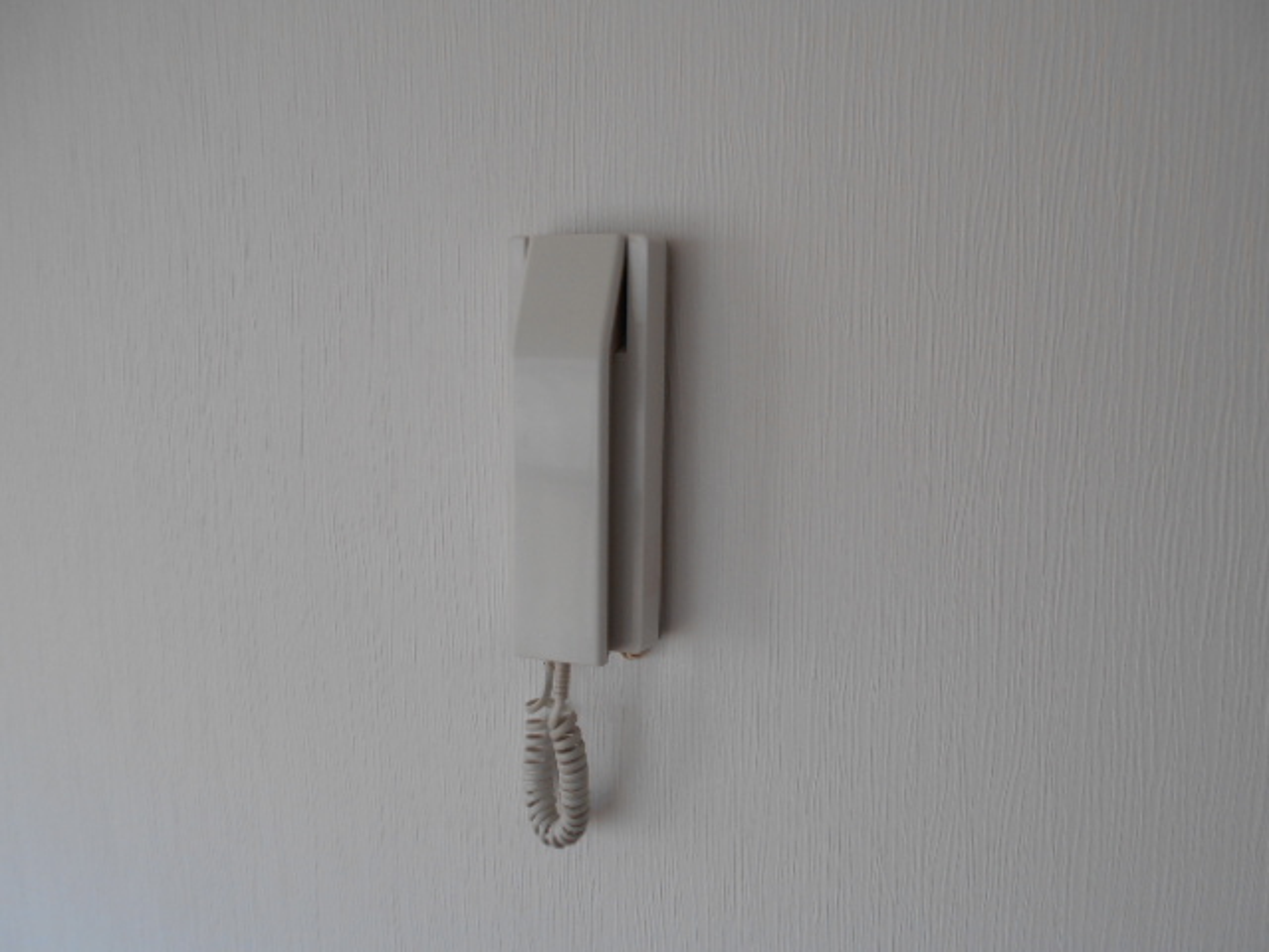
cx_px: 634
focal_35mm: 26
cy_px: 476
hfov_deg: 67.3
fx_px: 953
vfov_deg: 53.1
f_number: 3.2
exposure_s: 1/40
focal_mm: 4.6
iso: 80
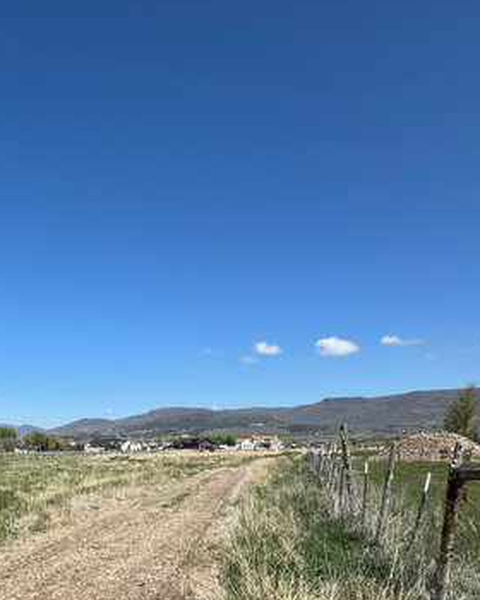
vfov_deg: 54.6
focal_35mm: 30
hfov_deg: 45.2
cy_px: 483
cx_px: 74
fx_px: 533
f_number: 2.2
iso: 40
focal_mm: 2.22
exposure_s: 1/2342
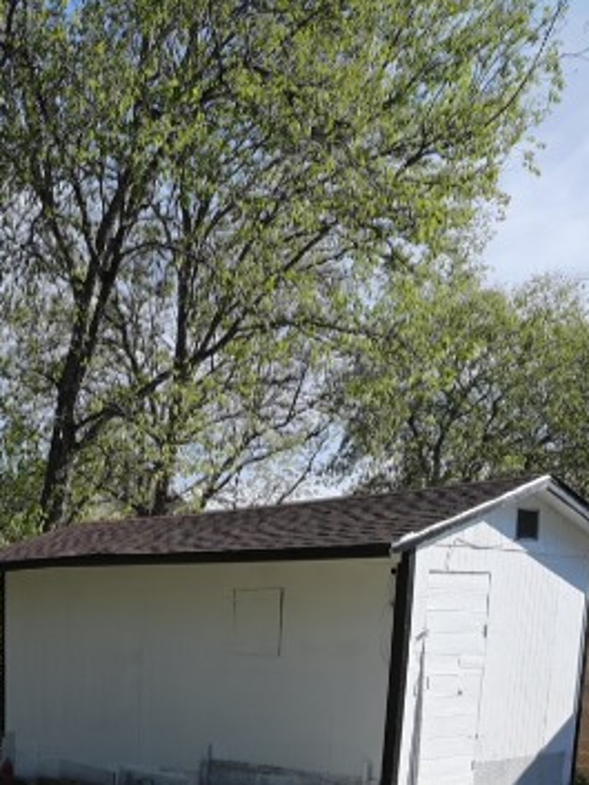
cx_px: -27
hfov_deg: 27.8
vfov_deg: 34.6
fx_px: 1101
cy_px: 834
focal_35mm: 49
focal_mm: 15.5
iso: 40
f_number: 7.1
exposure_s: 1/100
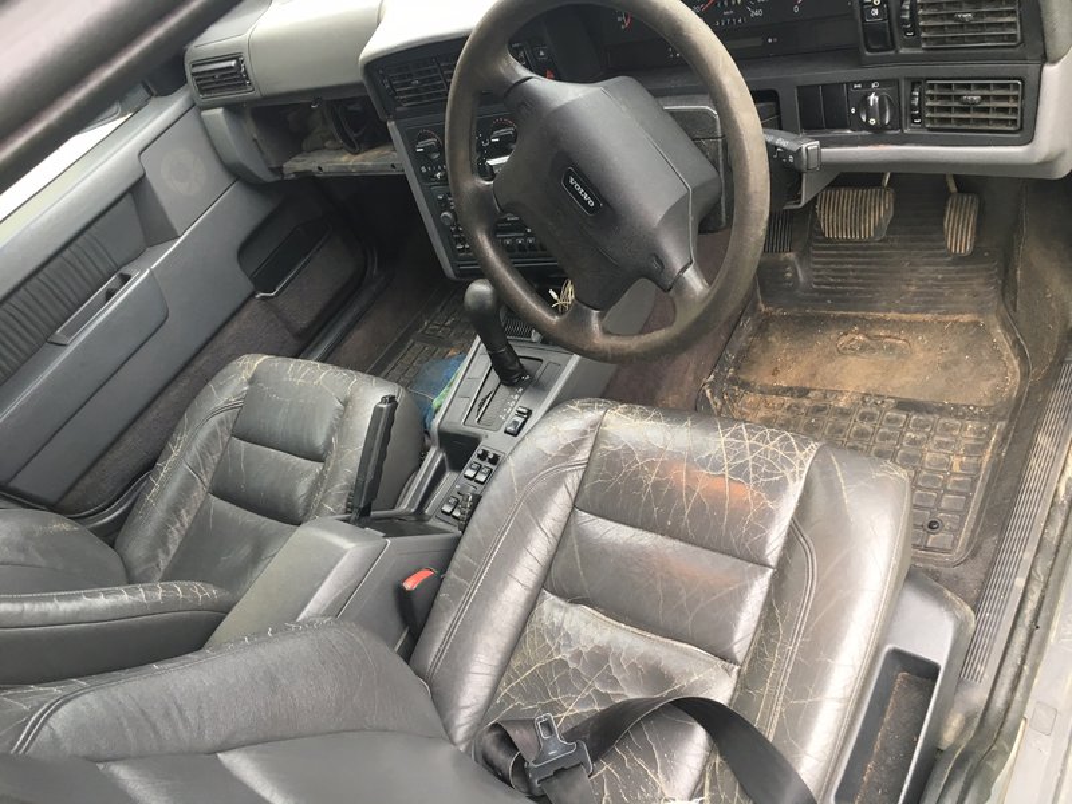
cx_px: 536
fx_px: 898
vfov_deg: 48.2
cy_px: 402
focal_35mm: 29
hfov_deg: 61.7
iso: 100
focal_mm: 4.15
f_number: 2.2
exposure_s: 1/33
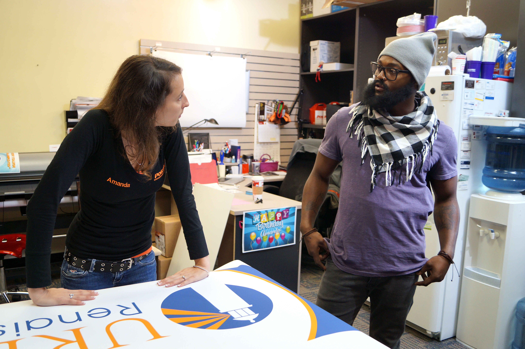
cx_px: 262
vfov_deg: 39.9
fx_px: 481
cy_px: 174
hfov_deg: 57.3
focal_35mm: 33
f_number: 4
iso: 320
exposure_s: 1/60
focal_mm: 22
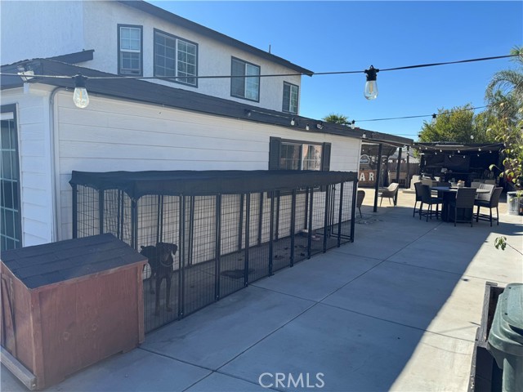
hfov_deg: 71.6
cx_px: 262
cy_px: 196
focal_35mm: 24
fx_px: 363
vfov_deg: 56.8
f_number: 1.78
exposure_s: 1/2710
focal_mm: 6.76
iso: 80
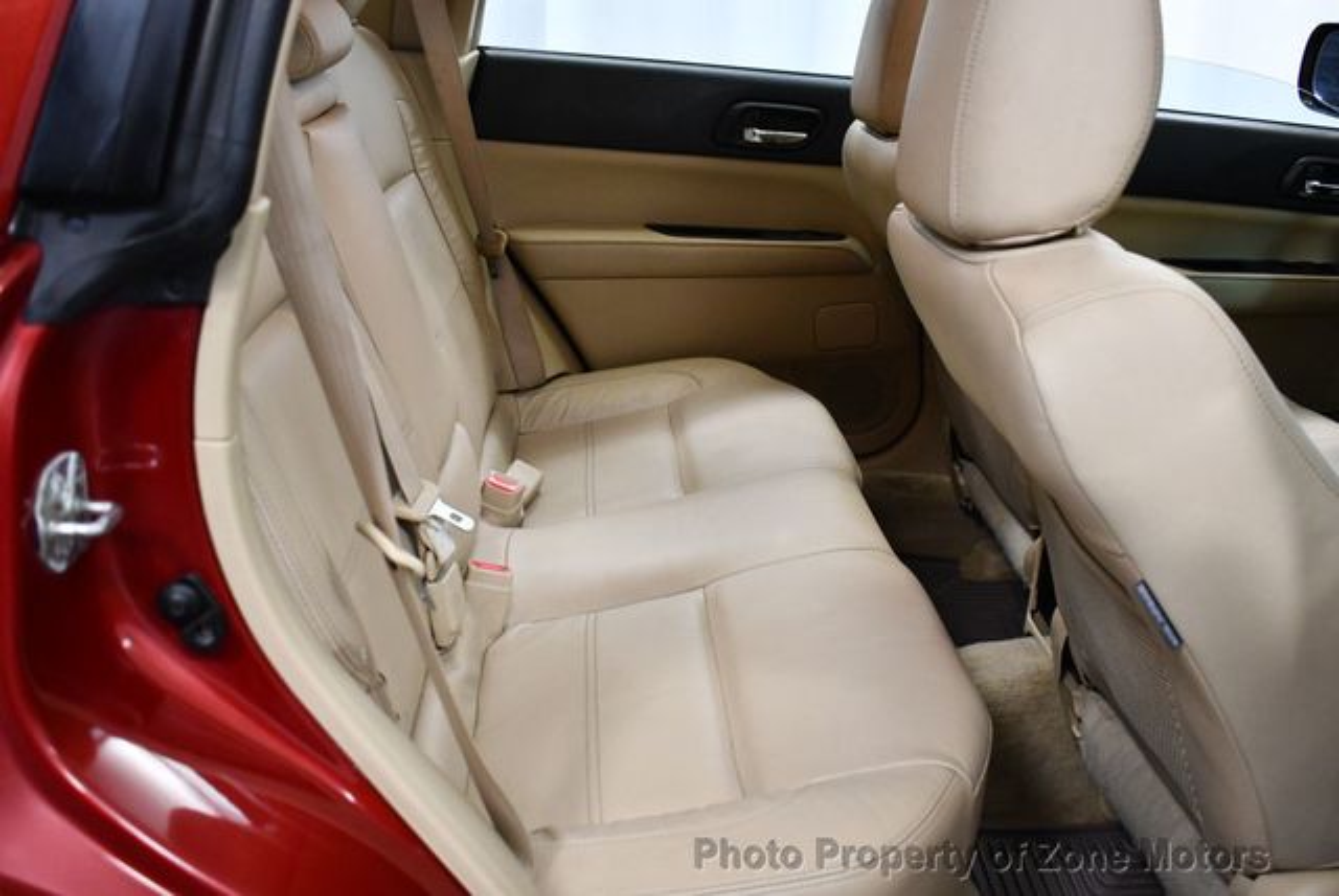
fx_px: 1340
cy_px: 448
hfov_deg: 53.1
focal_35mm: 36
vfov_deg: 36.9
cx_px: 670
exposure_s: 1/125
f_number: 3.5
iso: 1800
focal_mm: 18
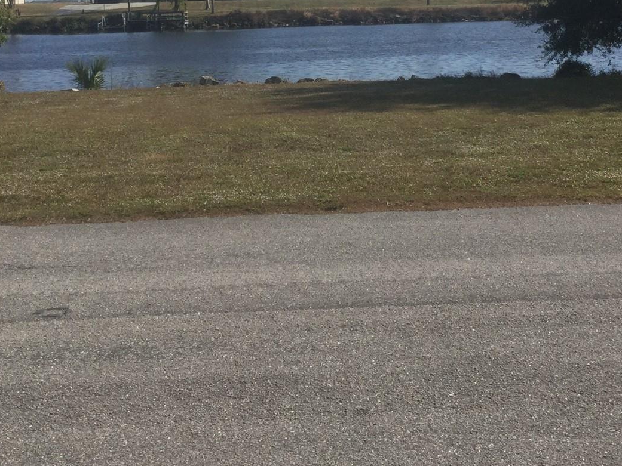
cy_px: 70
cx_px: 338
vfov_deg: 23.5
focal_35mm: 61
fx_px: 1096
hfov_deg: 31.7
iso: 25
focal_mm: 3.3
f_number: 2.4
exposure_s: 1/1733
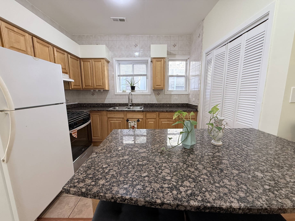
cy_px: 110
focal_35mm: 14
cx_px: 148
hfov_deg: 102.1
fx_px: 119
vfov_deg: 85.7
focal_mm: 2.22
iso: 160
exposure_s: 1/120
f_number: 2.2
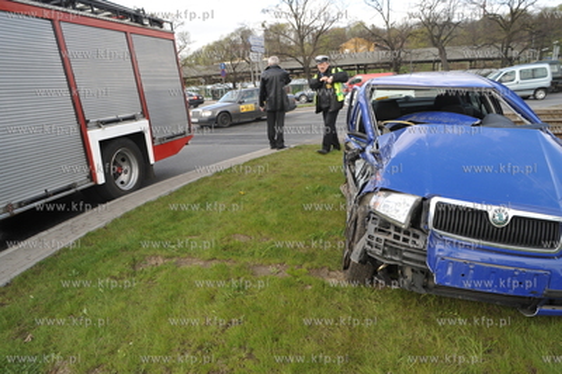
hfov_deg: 73.8
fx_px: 374
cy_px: 187
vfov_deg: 53.1
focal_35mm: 24
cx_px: 281
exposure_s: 1/100
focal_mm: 24
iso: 400
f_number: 10
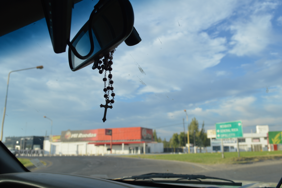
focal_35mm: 33
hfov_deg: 57.3
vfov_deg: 39.9
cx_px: 141
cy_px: 94
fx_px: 258
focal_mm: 22
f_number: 6.3
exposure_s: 1/160
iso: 100
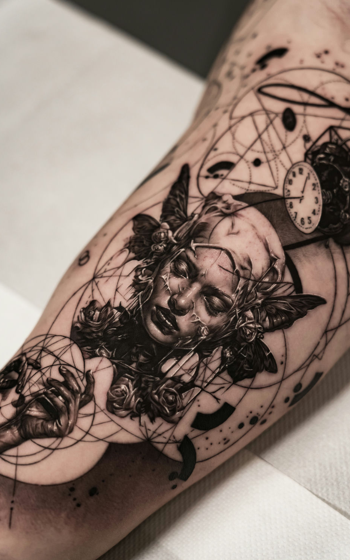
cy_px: 280
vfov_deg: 22.1
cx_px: 186
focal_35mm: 94
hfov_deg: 13.9
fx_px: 1435
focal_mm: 92
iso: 1600
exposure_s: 1/160
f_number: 4
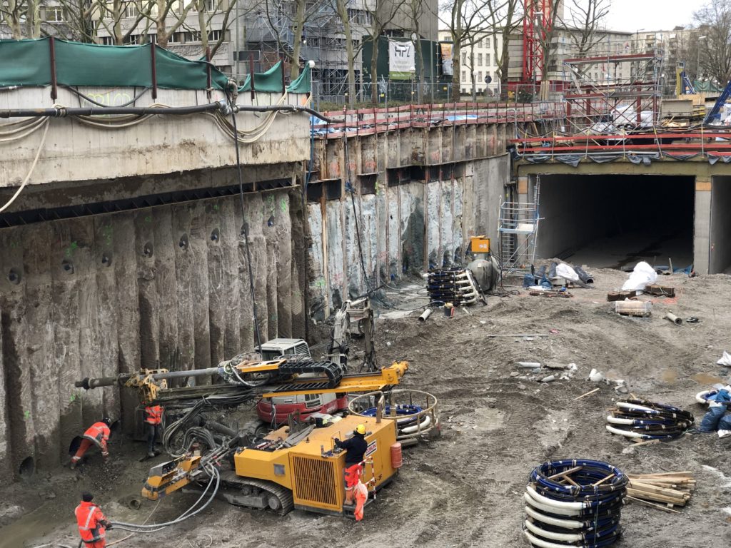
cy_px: 274
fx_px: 1098
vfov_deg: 28.0
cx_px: 366
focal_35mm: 52
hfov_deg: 36.8
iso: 20
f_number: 2.4
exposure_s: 1/50
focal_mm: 6
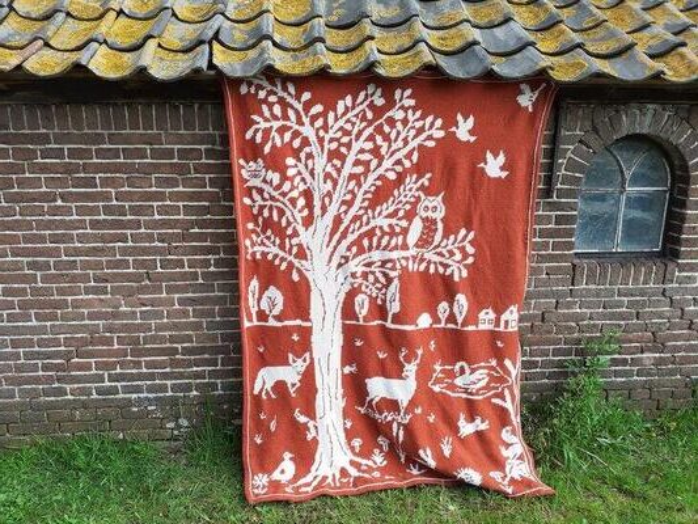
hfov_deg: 65.3
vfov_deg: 51.4
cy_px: 262
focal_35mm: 27
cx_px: 349
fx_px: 545
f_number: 1.9
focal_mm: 3.6
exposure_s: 1/400
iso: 40
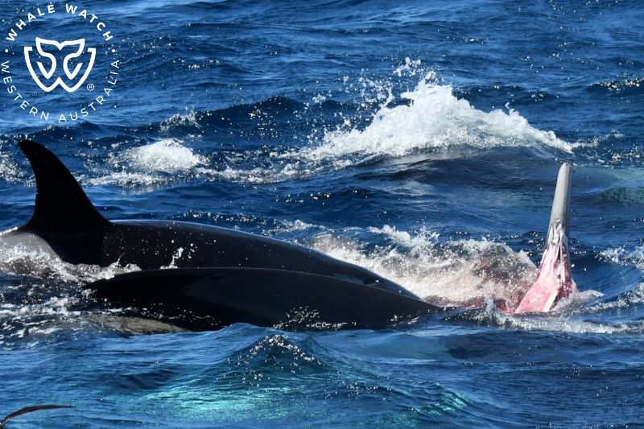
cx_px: 322
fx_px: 7243
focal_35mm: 405
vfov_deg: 3.4
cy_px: 214
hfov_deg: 5.1
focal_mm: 270
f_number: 7.1
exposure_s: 1/2000
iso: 400
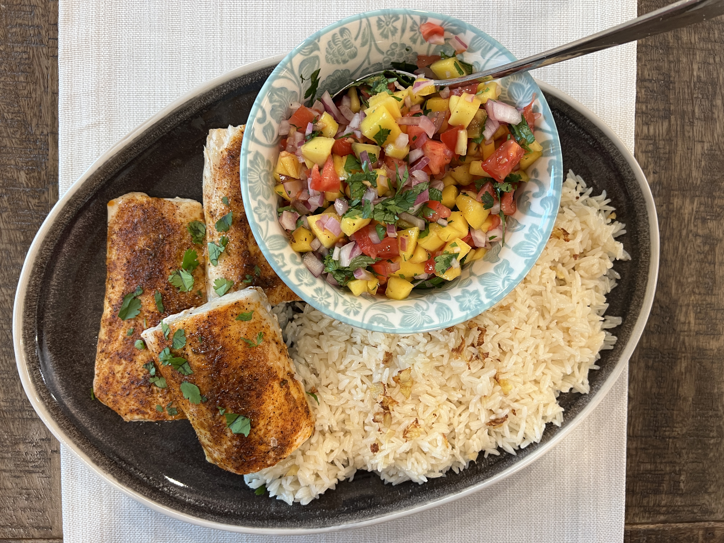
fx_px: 544
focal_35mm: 26
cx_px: 362
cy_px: 272
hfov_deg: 67.3
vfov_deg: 53.1
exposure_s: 1/60
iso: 100
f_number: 1.5
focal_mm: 5.7
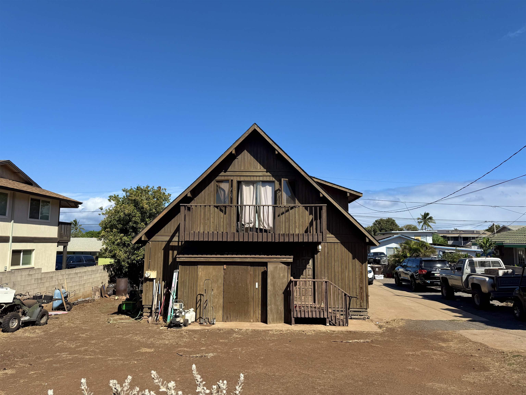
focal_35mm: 24
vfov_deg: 56.8
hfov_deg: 71.6
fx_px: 365
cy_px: 198
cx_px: 263
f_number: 1.78
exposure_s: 1/5319
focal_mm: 6.76
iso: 80
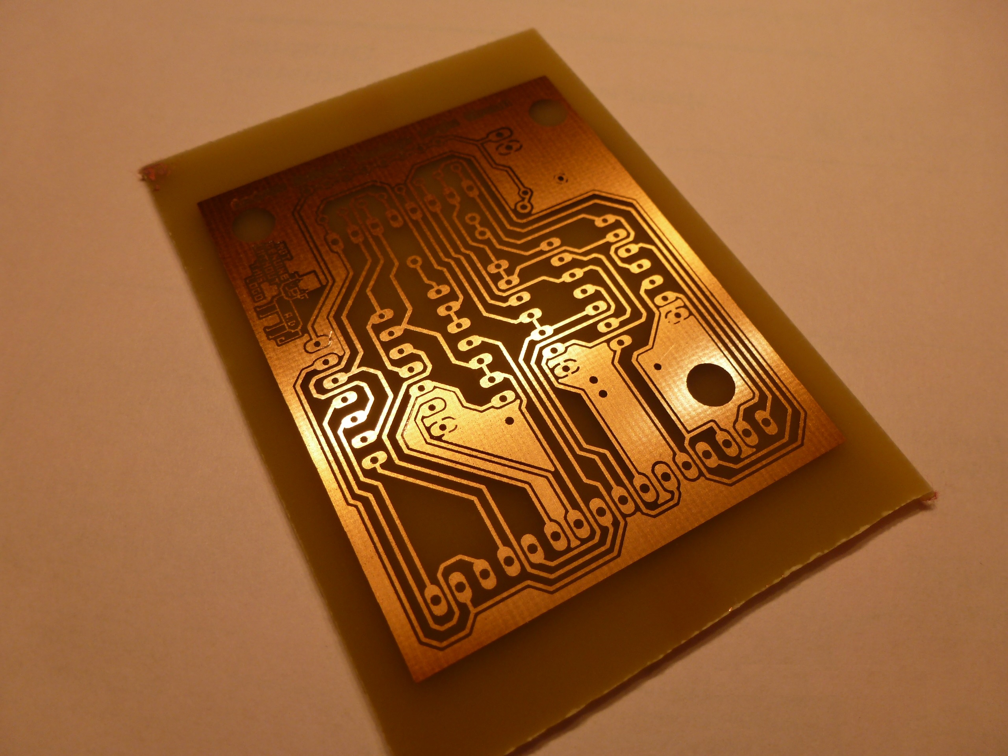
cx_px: 504
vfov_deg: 56.8
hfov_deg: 71.6
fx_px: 699
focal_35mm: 24
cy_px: 378
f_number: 3.3
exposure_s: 1/60
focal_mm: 4.3
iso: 125
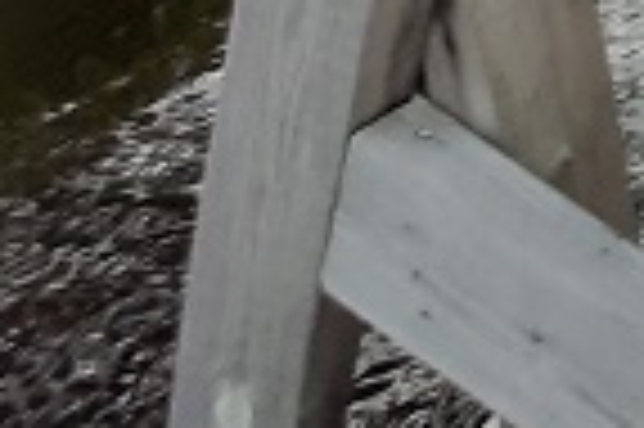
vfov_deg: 12.5
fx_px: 1519
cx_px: 1932
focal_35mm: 85
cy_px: -606
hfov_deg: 11.5
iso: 40
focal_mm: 1.42
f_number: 2.2
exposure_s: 1/688
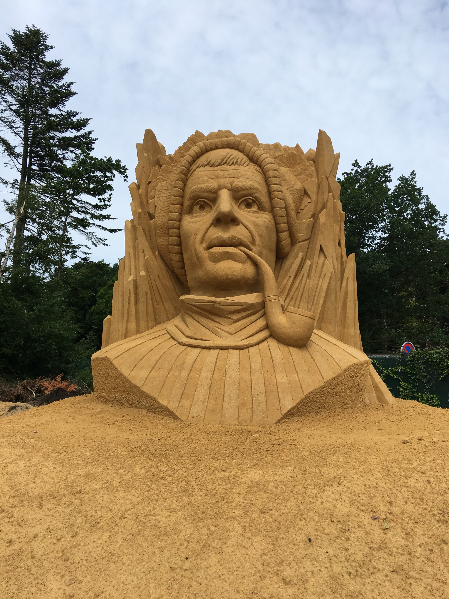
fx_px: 502
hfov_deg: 48.2
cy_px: 300
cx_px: 224
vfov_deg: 61.7
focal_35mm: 29
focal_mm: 4.15
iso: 25
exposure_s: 1/1637
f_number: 2.2
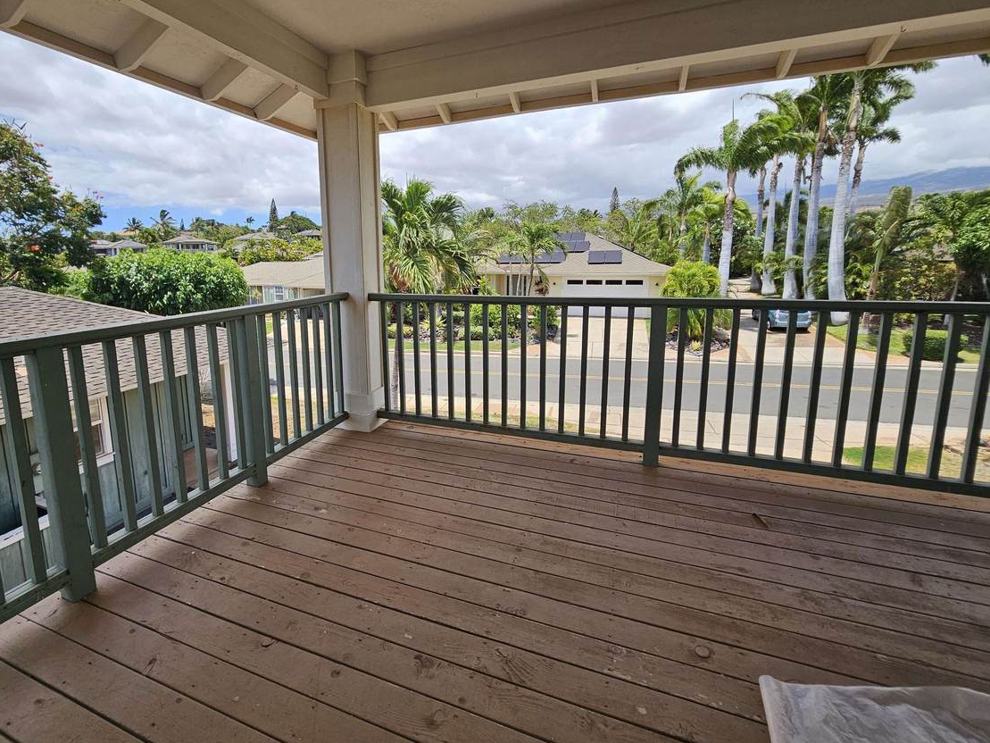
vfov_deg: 81.5
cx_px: 423
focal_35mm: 15
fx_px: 429
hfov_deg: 97.5
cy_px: 332
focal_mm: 2.2
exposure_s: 1/1293
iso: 50
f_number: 2.2
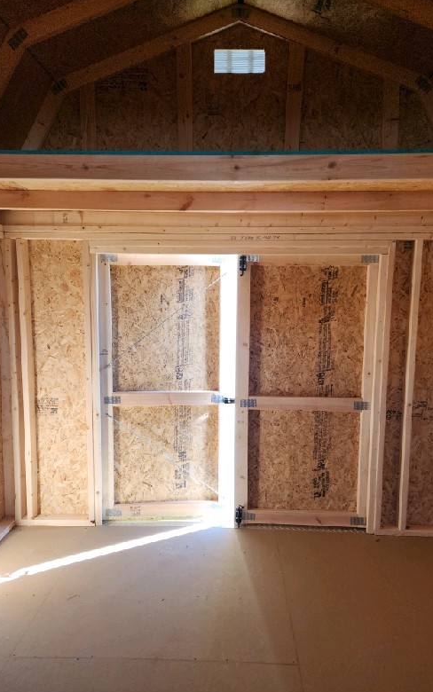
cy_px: 350
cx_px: 218
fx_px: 472
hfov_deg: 49.3
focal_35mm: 25
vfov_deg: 72.5
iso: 40
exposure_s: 1/60.2
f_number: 1.8
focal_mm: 5.4
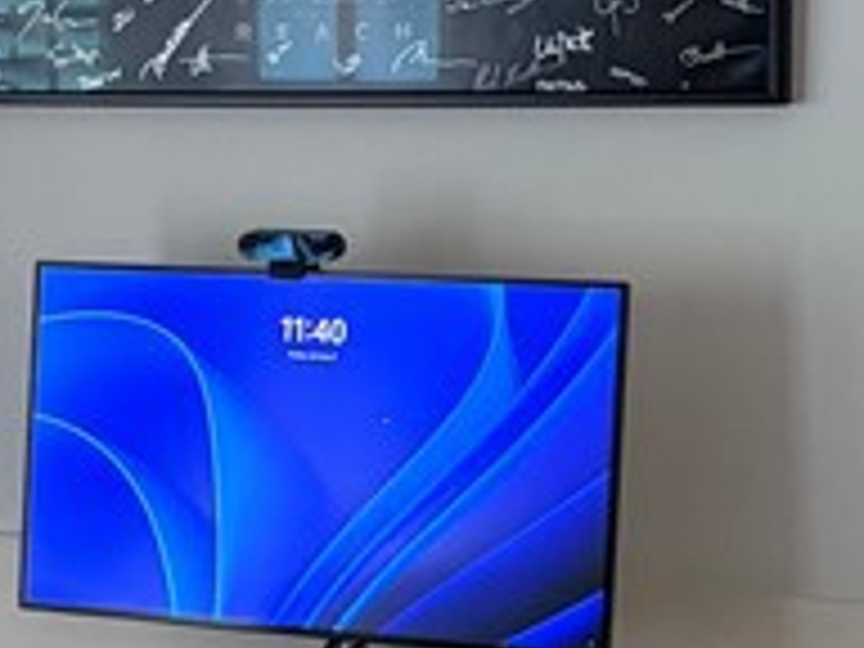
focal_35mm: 128
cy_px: 410
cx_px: 4
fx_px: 3195
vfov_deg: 11.6
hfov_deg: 15.1
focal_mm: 6.76
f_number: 1.78
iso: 320
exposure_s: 1/60
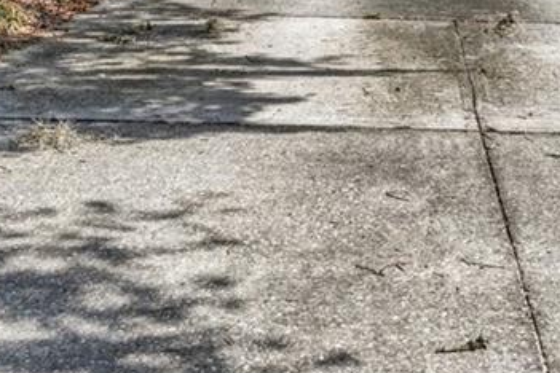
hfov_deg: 26.6
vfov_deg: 16.3
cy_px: -210
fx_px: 1171
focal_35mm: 75
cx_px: 413
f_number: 6.3
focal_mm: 16.5
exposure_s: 1/320
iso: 100
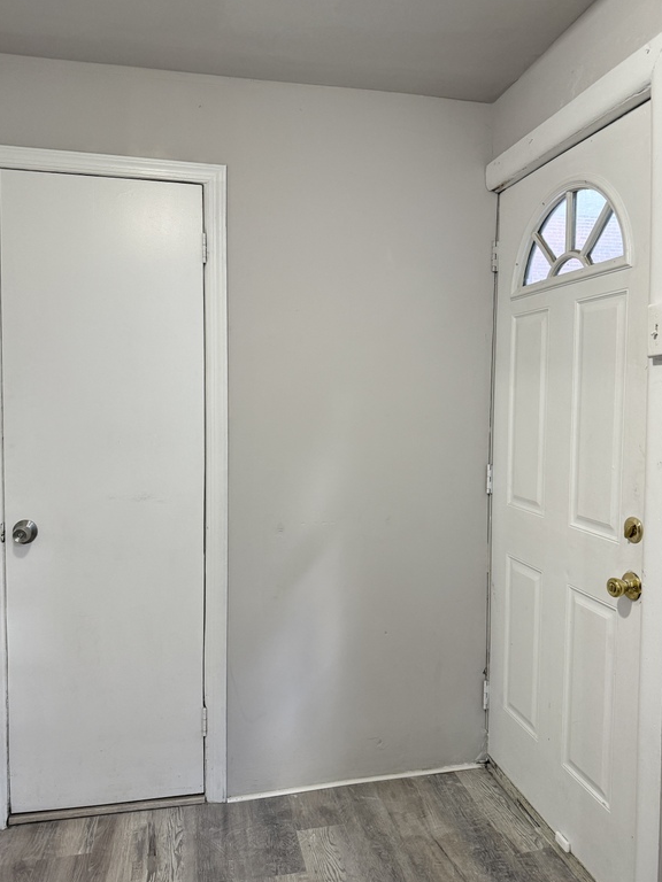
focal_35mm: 25
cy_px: 438
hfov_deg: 54.9
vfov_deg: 69.4
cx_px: 333
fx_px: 637
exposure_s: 1/60
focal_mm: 6.76
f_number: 1.78
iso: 250
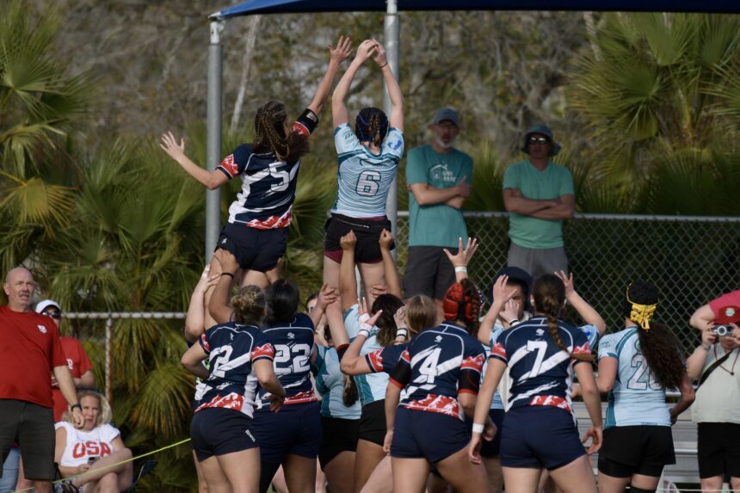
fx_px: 12022
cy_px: 246
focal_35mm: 585
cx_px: 370
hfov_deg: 3.5
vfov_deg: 2.3
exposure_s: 1/3200
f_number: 5.6
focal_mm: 390
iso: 400
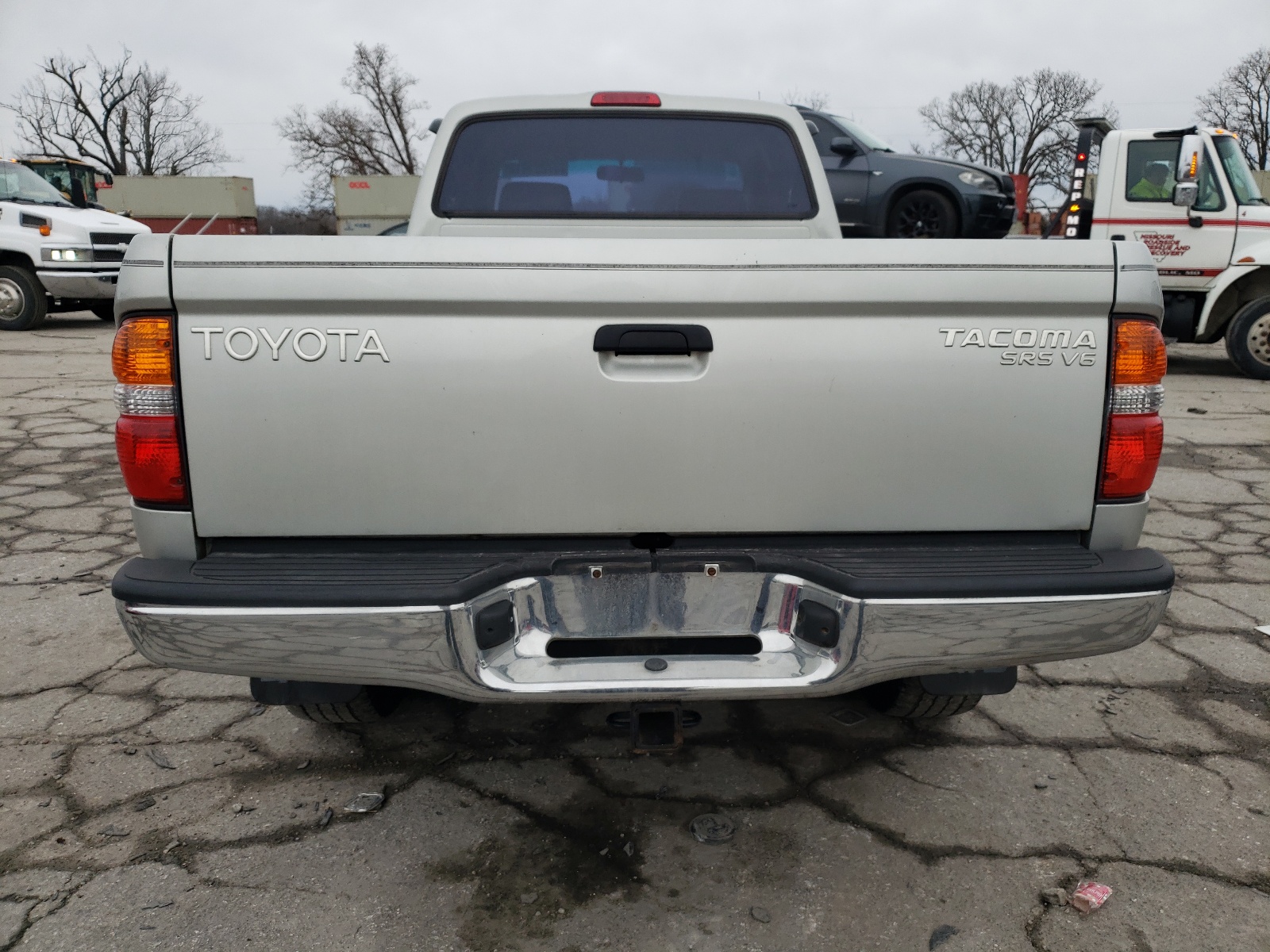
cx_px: 635
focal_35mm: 26
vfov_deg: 53.1
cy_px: 476
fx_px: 954
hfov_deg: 67.3
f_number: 1.5
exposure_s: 1/200
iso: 50
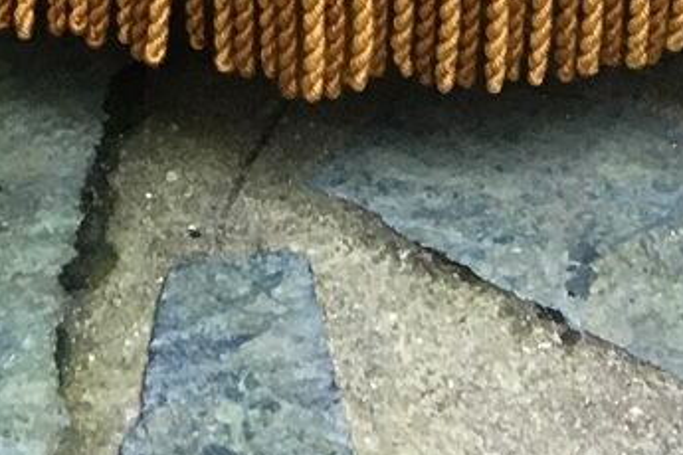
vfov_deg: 6.1
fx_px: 3339
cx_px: 352
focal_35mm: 176
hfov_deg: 11.7
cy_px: -1529
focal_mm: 4.15
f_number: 2.2
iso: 50
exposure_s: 1/33
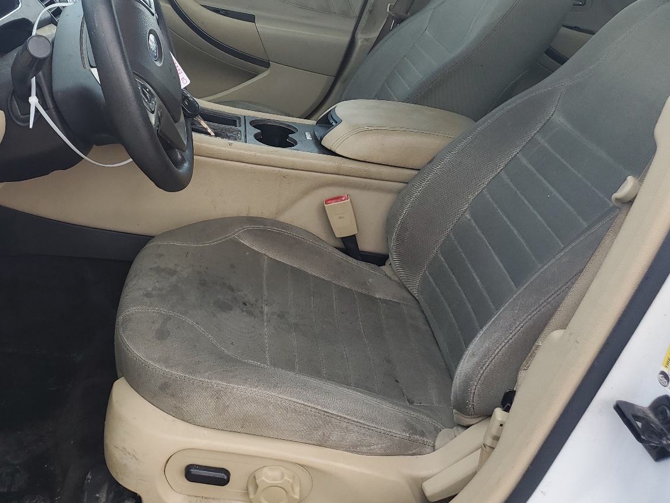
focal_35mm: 37
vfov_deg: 38.3
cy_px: 174
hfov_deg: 49.8
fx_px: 716
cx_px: 265
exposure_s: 1/385
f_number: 1.5
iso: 50
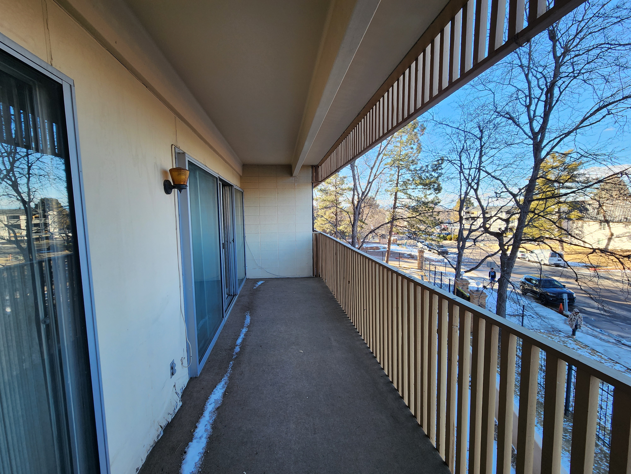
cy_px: 237
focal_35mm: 13
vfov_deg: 89.9
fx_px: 237
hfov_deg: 106.2
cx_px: 316
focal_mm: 2.2
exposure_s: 1/185
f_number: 2.2
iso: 50
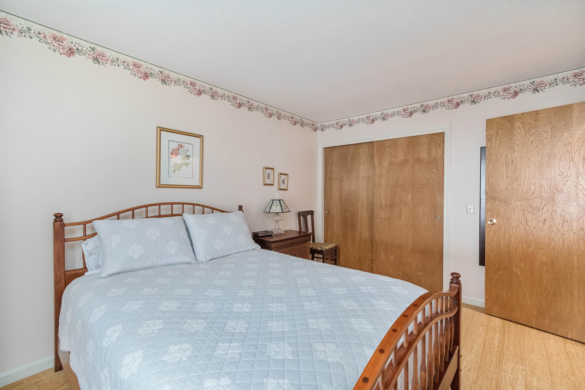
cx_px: 292
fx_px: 244
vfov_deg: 77.3
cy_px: 195
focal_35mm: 15
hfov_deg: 100.4
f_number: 7.1
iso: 1000
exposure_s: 1/3
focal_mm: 10
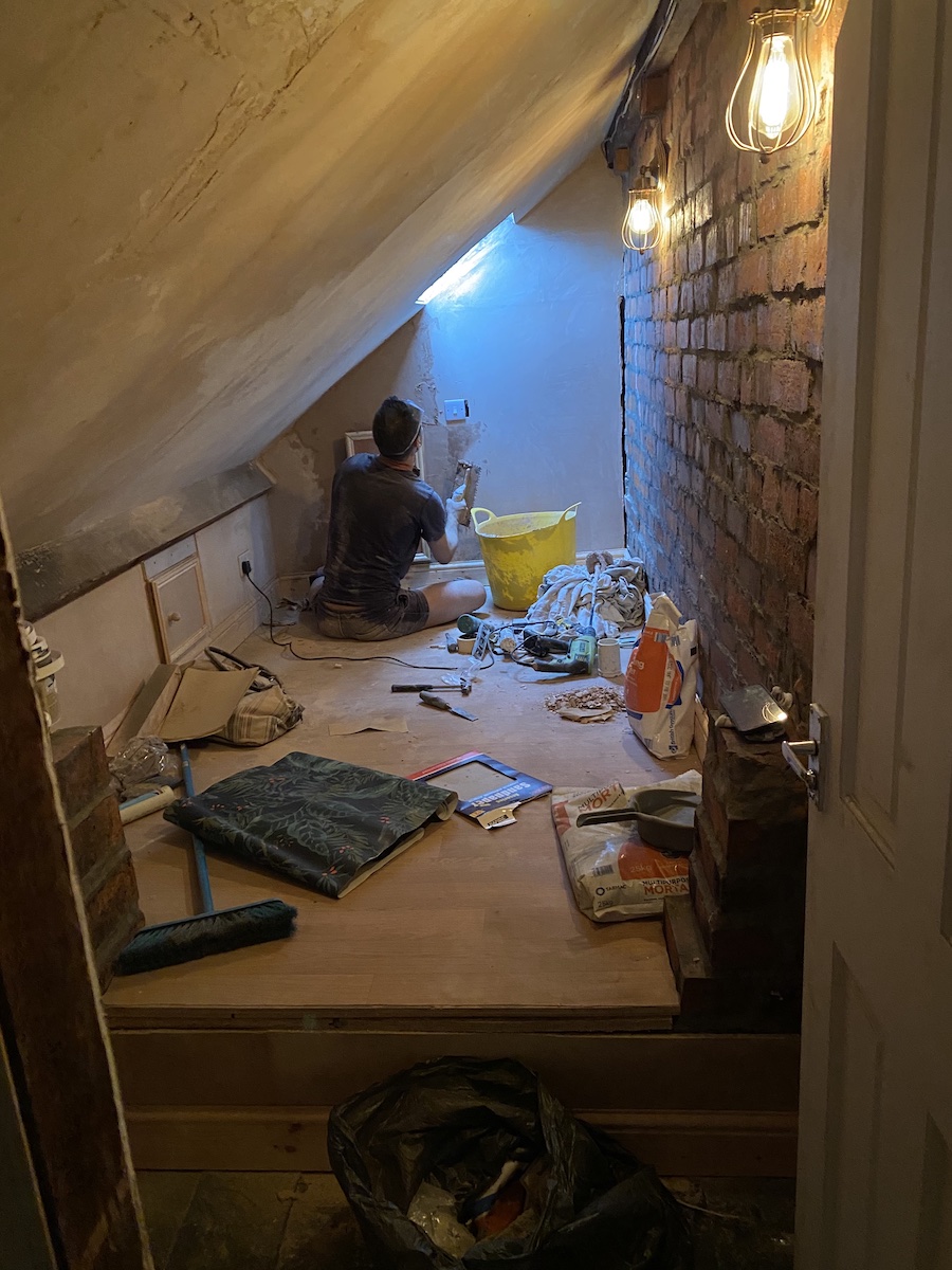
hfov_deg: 53.1
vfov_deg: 67.3
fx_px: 953
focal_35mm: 26
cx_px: 476
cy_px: 635
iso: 500
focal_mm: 4.25
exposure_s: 1/25
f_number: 1.8
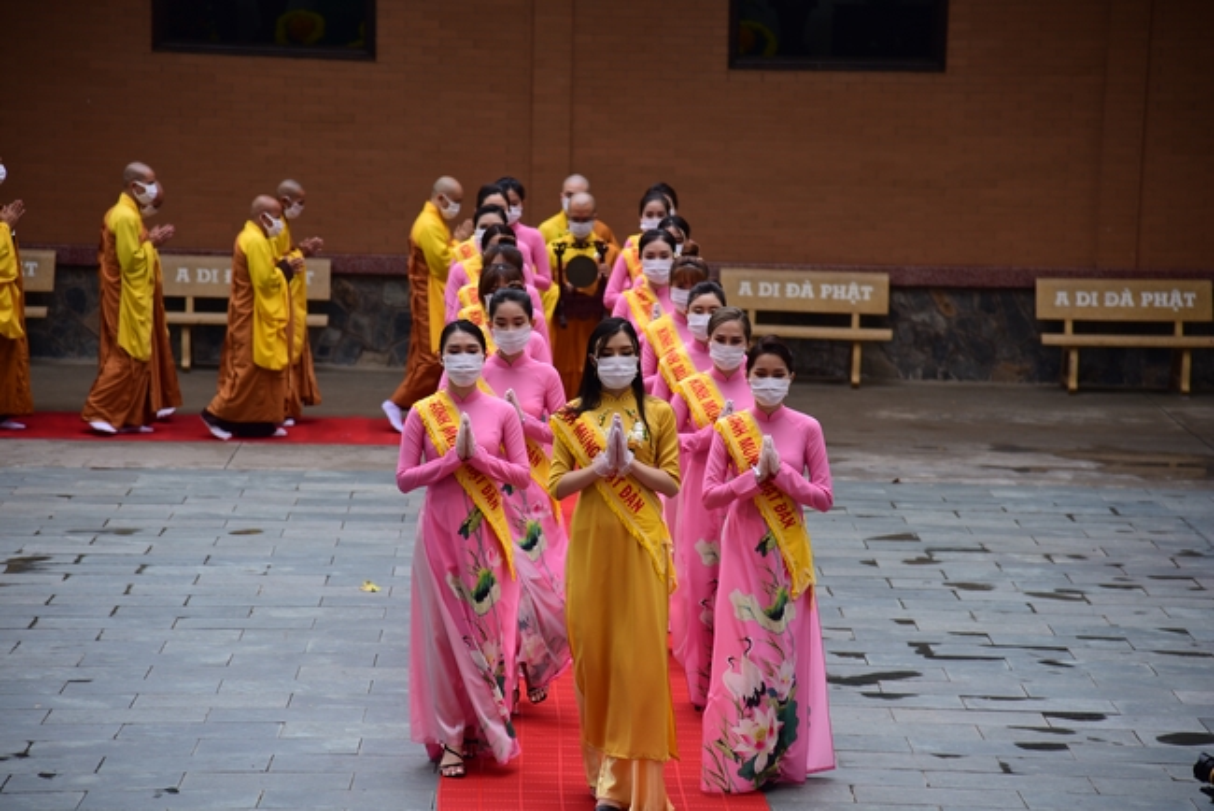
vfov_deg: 11.4
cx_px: 607
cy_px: 406
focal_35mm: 120
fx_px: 4048
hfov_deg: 17.1
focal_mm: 120
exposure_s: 1/100
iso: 160
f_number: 4
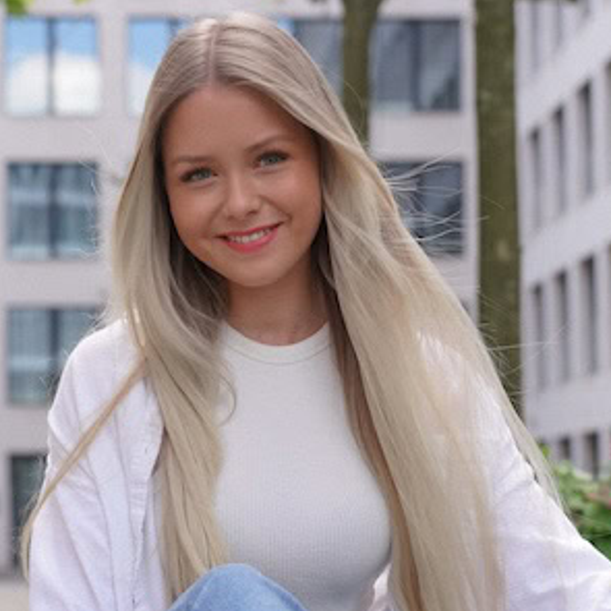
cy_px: 306
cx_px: 245
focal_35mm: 75
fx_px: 1498
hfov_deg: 23.0
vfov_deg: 23.1
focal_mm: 58
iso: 100
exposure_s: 1/160
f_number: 4
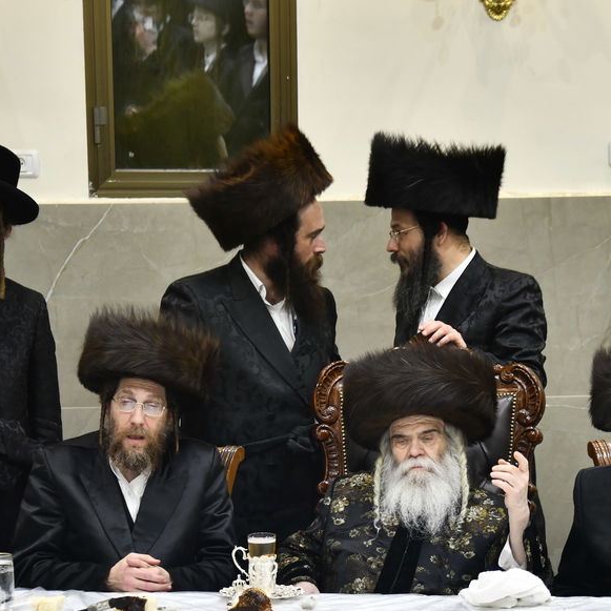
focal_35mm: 250
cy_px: 473
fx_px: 4992
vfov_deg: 7.0
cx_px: 447
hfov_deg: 7.0
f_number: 5.6
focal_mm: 122
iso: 640
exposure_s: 1/200
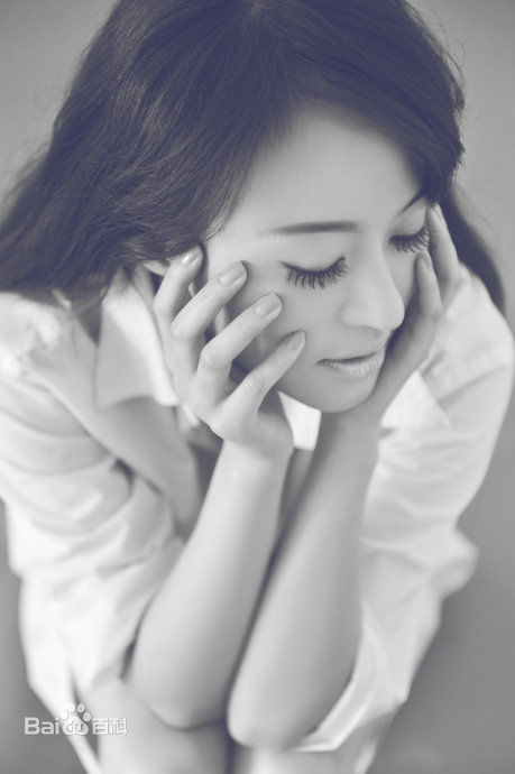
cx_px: 258
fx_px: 1418
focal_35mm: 66
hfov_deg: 20.6
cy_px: 387
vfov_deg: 30.5
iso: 1600
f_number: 3.5
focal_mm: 66
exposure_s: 1/100
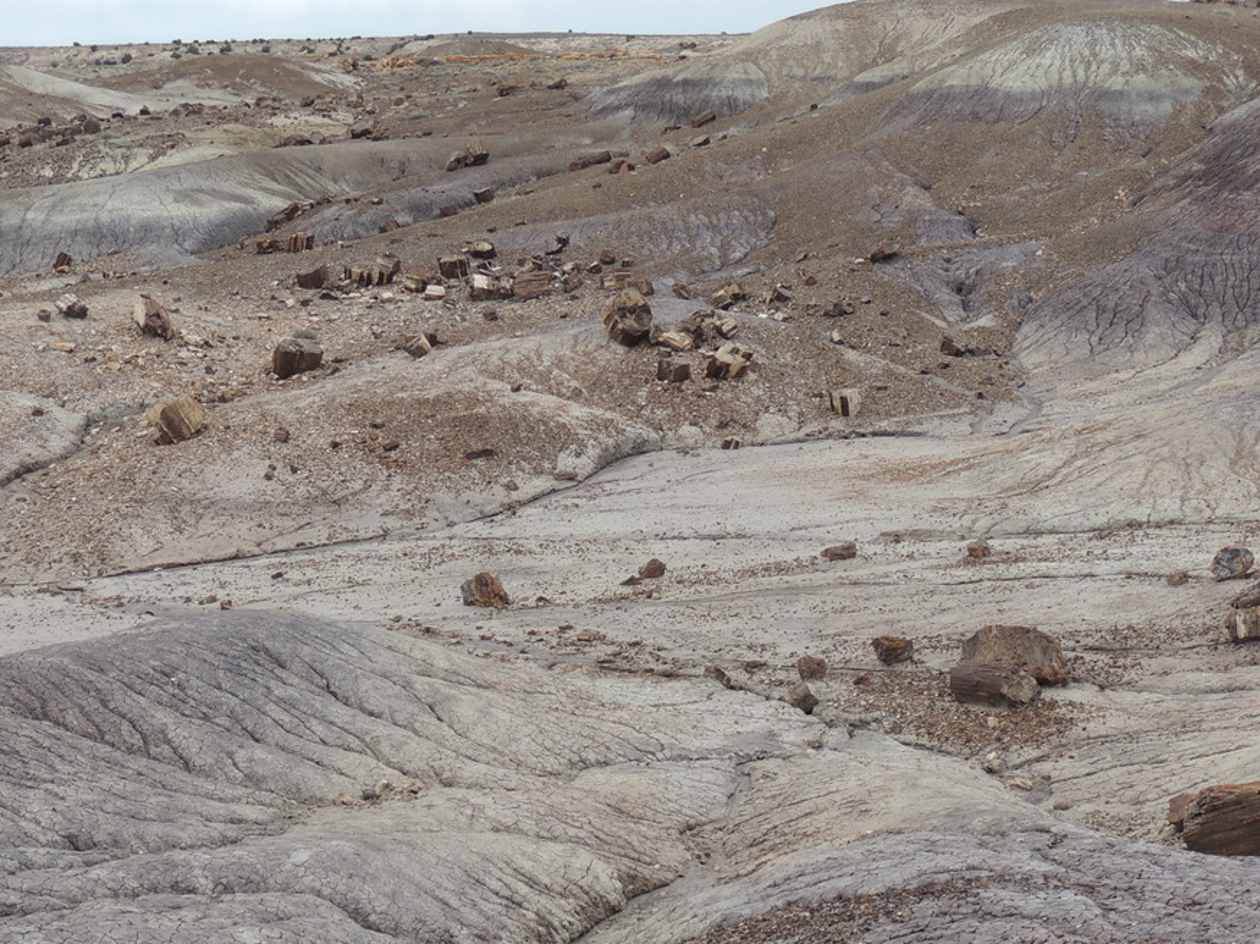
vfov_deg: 23.2
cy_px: 624
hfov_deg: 30.7
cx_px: 582
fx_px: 2293
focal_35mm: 63
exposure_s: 1/320
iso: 100
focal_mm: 7.6
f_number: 3.4
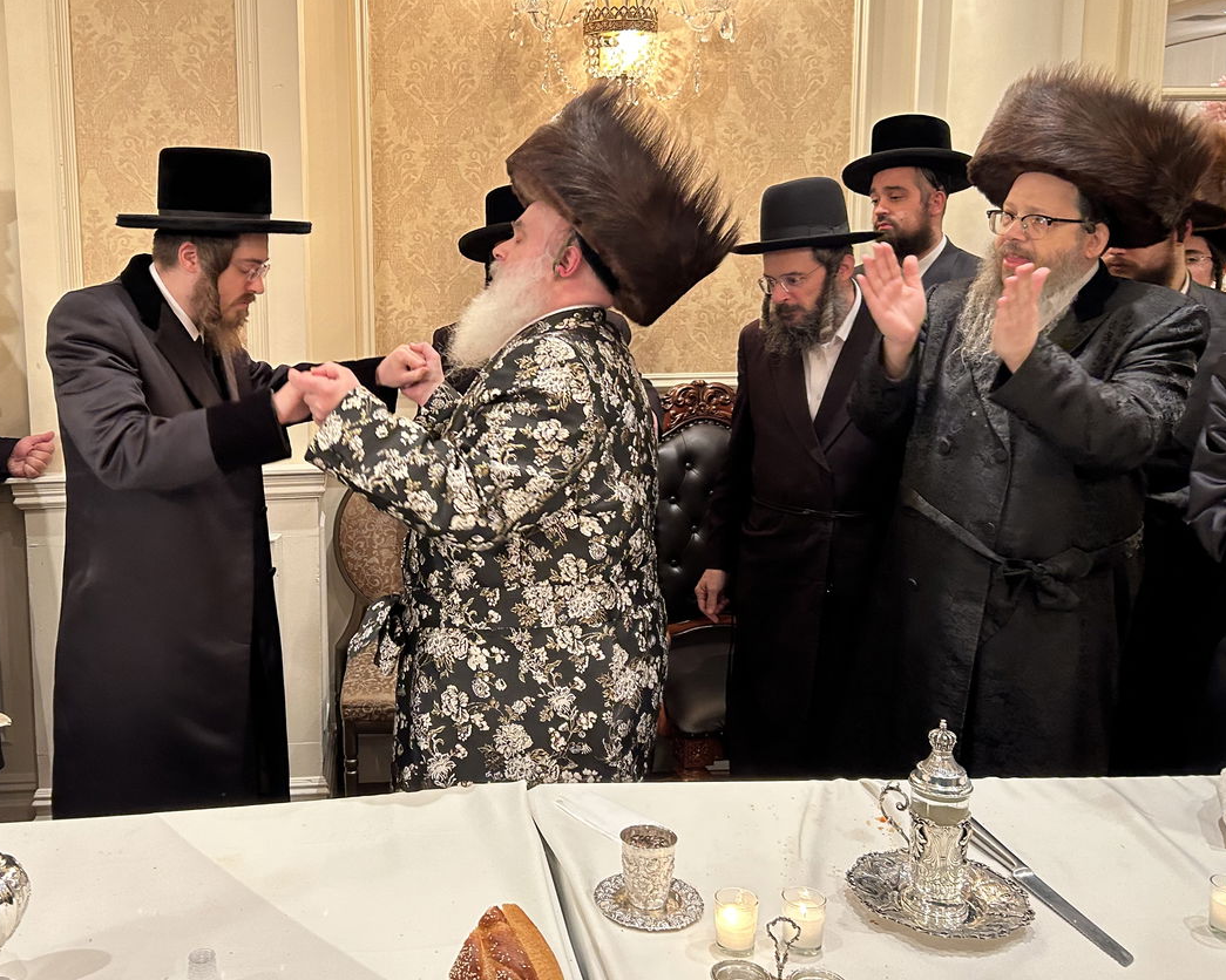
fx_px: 1234
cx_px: 446
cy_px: 423
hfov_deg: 52.2
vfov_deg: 43.3
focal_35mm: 34
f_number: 1.5
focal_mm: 5.7
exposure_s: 1/60
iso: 200
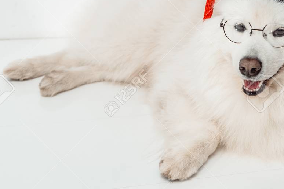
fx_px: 663
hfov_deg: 24.1
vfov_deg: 16.3
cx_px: 194
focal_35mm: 84
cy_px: 78
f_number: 4.5
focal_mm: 50
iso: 200
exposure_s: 1/200
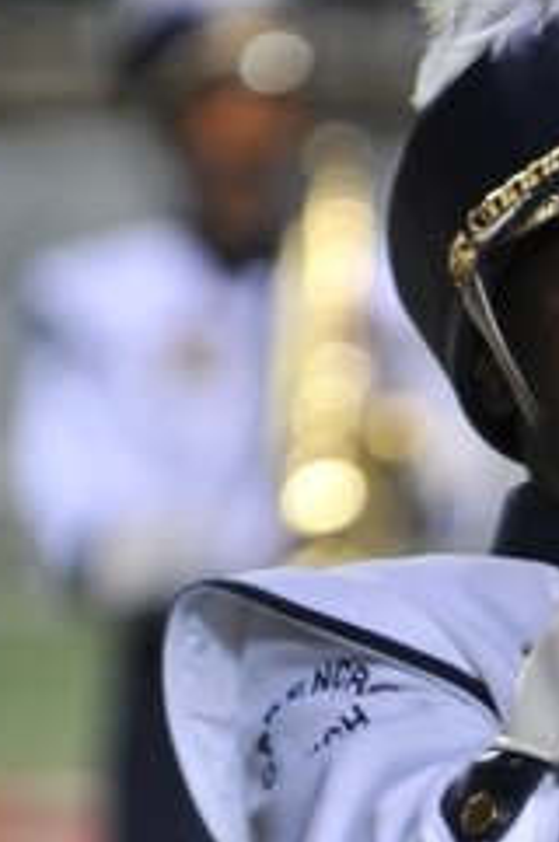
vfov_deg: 2.8
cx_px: 648
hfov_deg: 1.8
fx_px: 17471
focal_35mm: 748
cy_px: 887
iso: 800
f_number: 2.8
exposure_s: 1/320
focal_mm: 200
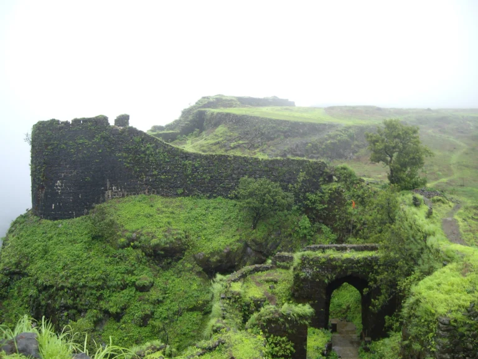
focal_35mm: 38
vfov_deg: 37.7
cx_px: 239
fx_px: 525
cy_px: 180
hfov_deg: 49.0
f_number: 2.7
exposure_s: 1/250
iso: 50
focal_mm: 6.2
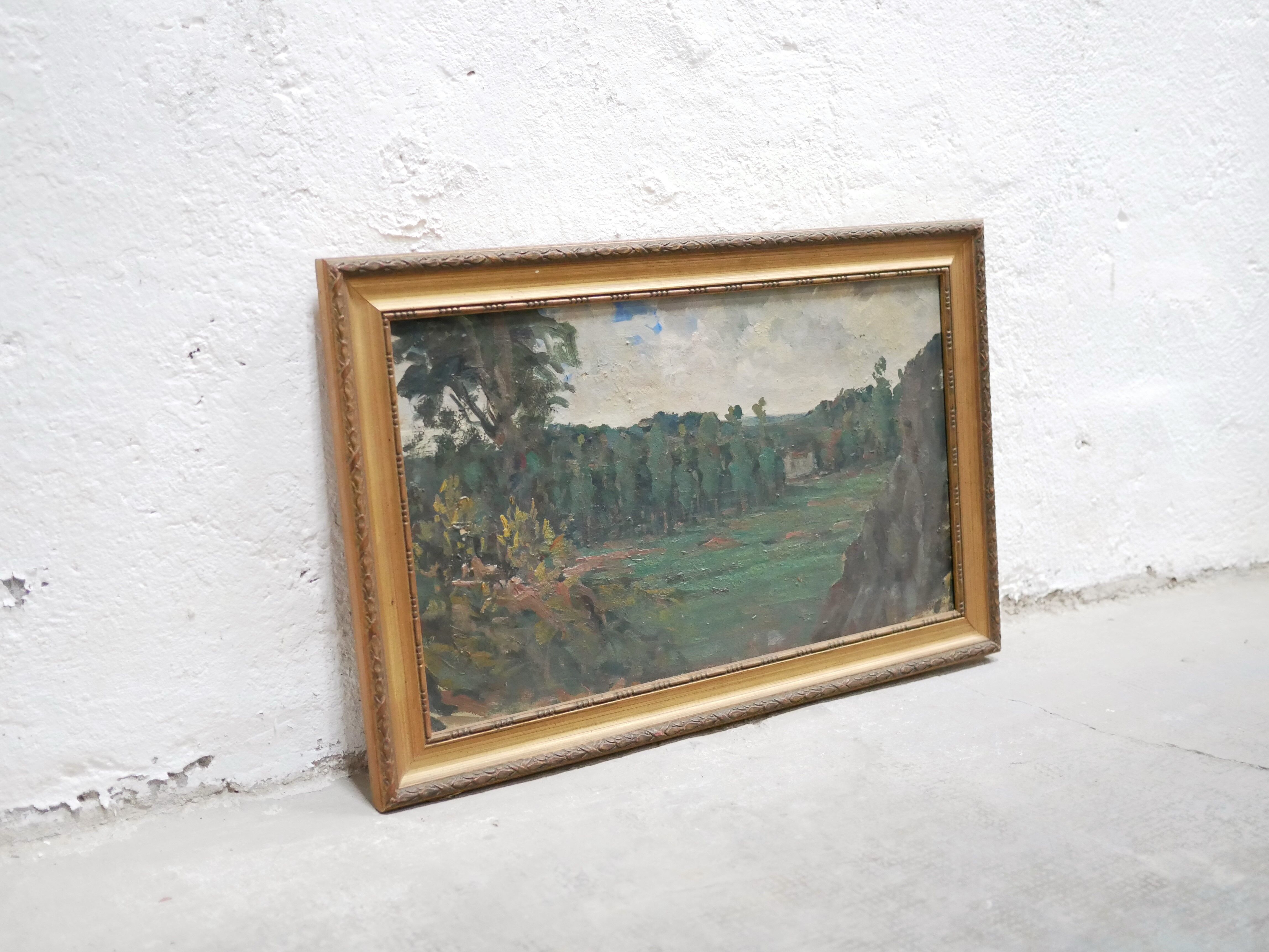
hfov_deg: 46.8
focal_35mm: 40
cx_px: 634
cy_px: 476
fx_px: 1467
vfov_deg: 36.0
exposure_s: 1/60
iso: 2500
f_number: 1.7
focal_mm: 20
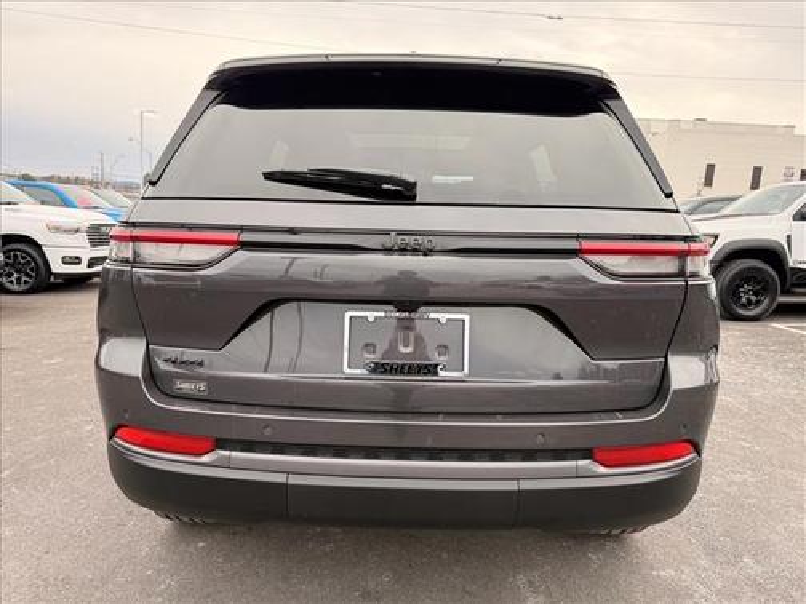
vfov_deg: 56.8
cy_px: 302
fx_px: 559
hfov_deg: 71.6
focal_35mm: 24
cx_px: 403
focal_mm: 6.76
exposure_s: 1/757
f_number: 1.78
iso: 100
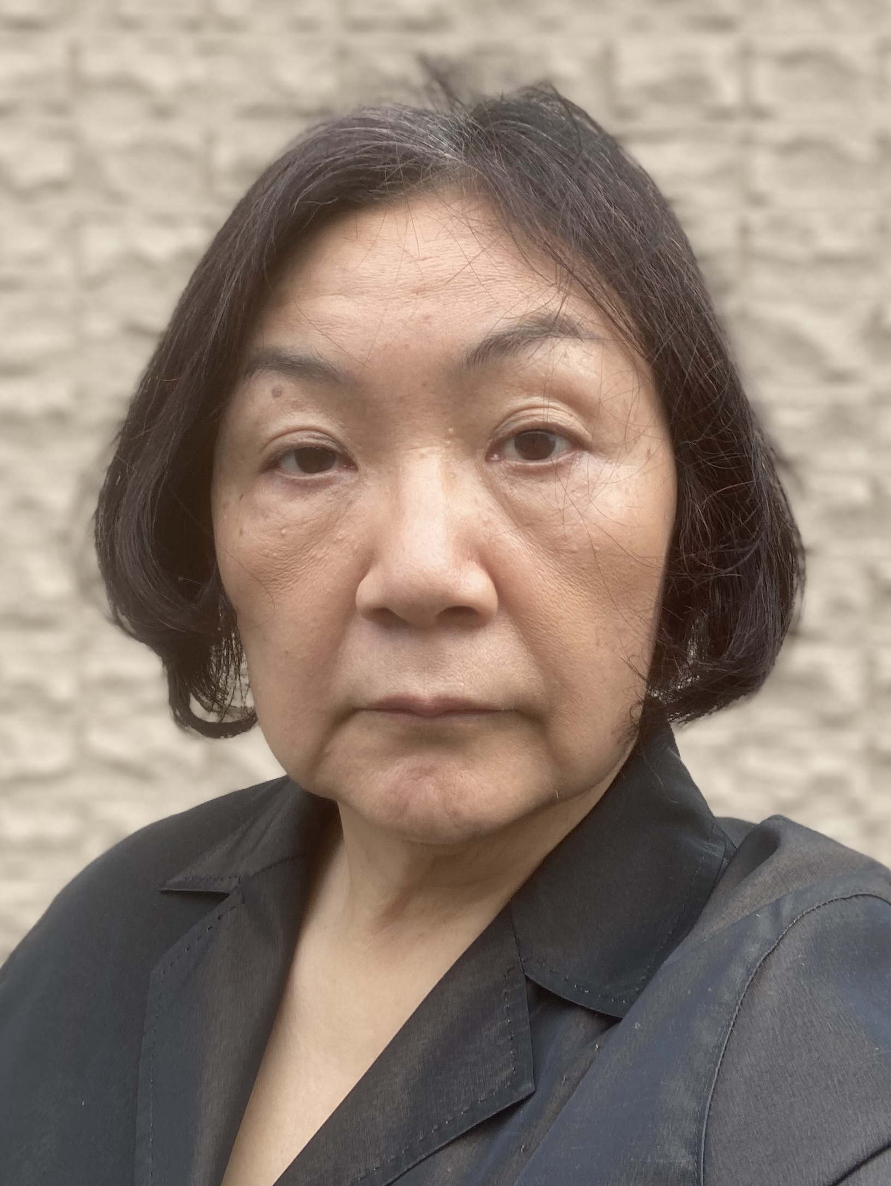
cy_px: 593
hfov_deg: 44.2
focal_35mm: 32
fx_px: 1097
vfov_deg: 56.8
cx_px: 446
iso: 20
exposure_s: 1/153
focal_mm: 2.87
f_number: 2.2
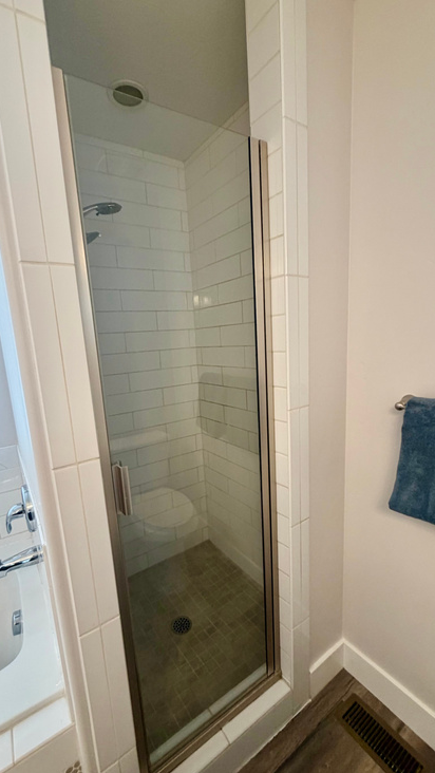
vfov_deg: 99.3
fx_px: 328
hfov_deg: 67.1
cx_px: 208
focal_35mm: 16
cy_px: 397
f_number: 2.2
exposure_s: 1/60
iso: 200
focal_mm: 2.22
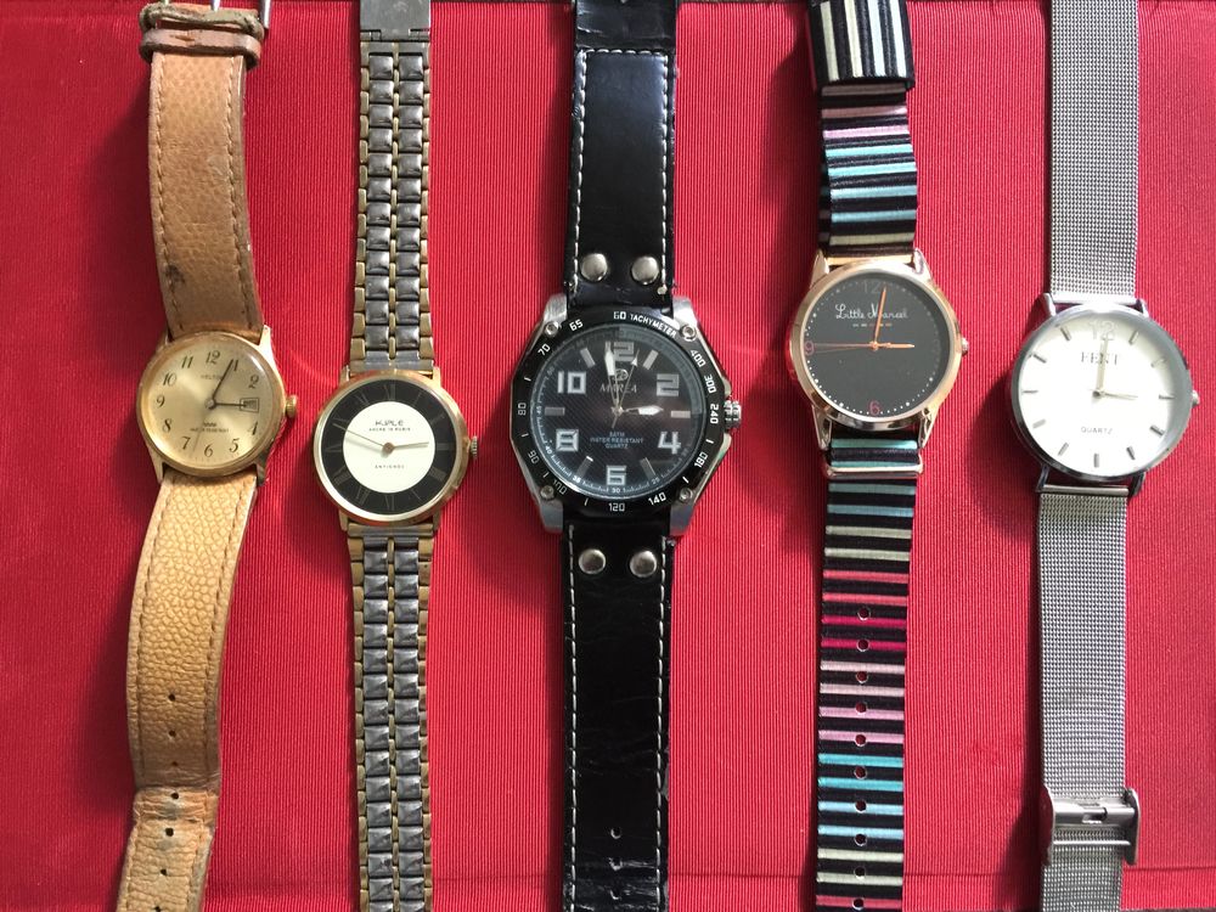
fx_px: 1019
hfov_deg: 61.7
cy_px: 456
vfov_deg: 48.2
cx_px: 608
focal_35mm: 29
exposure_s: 1/8
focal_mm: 4.15
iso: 125
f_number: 2.2
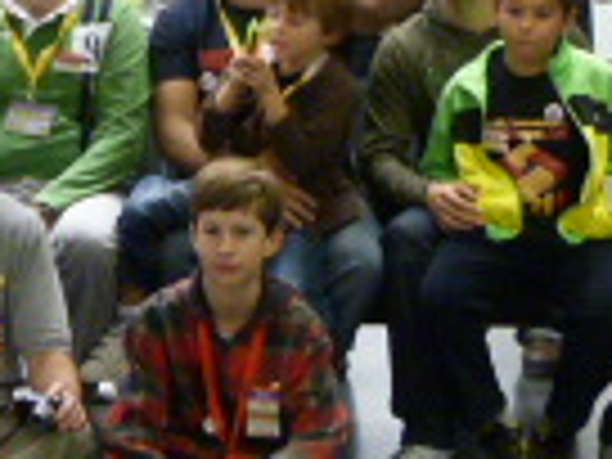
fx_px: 3253
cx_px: -32
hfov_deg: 10.6
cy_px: -4
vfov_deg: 8.0
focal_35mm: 184
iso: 400
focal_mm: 7
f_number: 3.1
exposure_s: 1/8
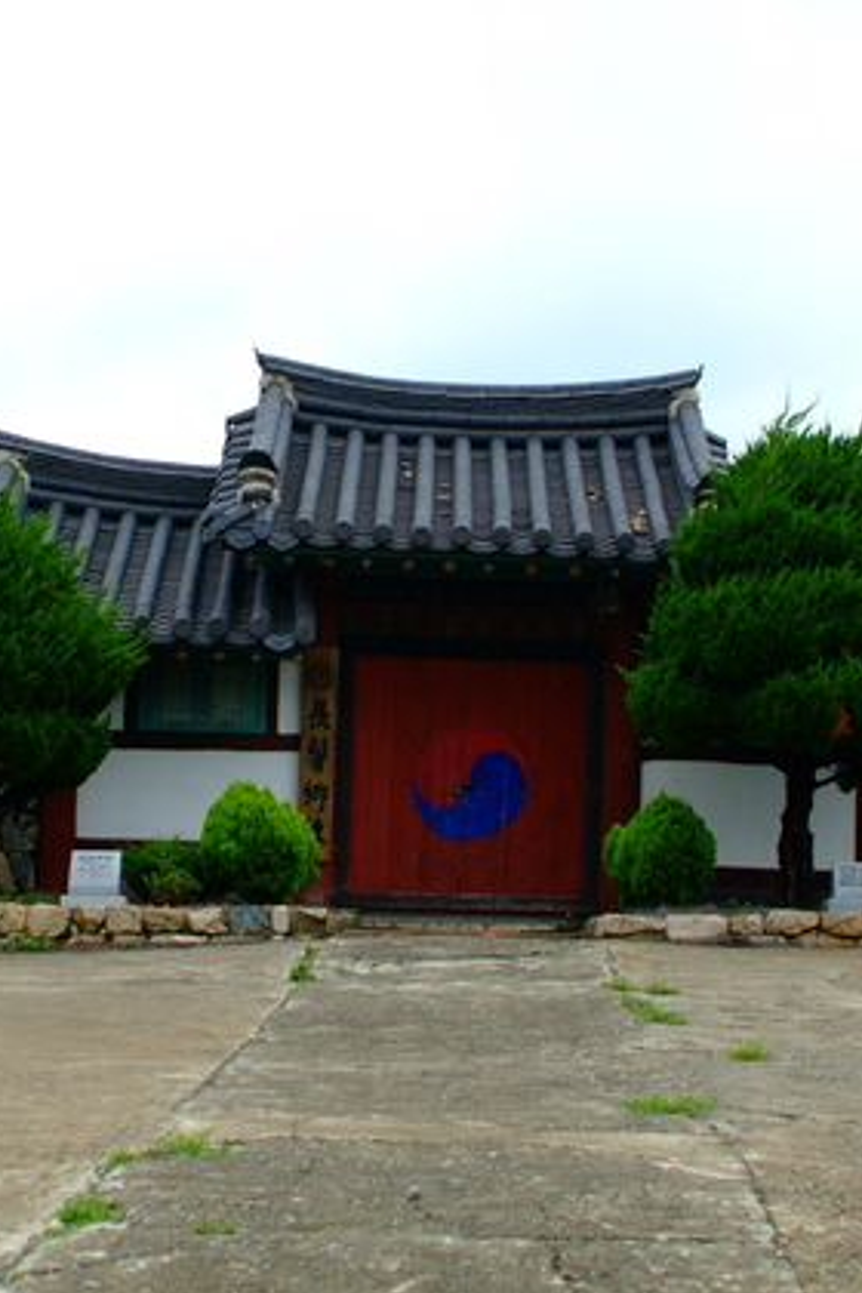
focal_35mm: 70
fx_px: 2514
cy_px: 613
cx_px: 414
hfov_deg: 19.5
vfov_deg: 28.8
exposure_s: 1/350
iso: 200
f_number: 4.8
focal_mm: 28
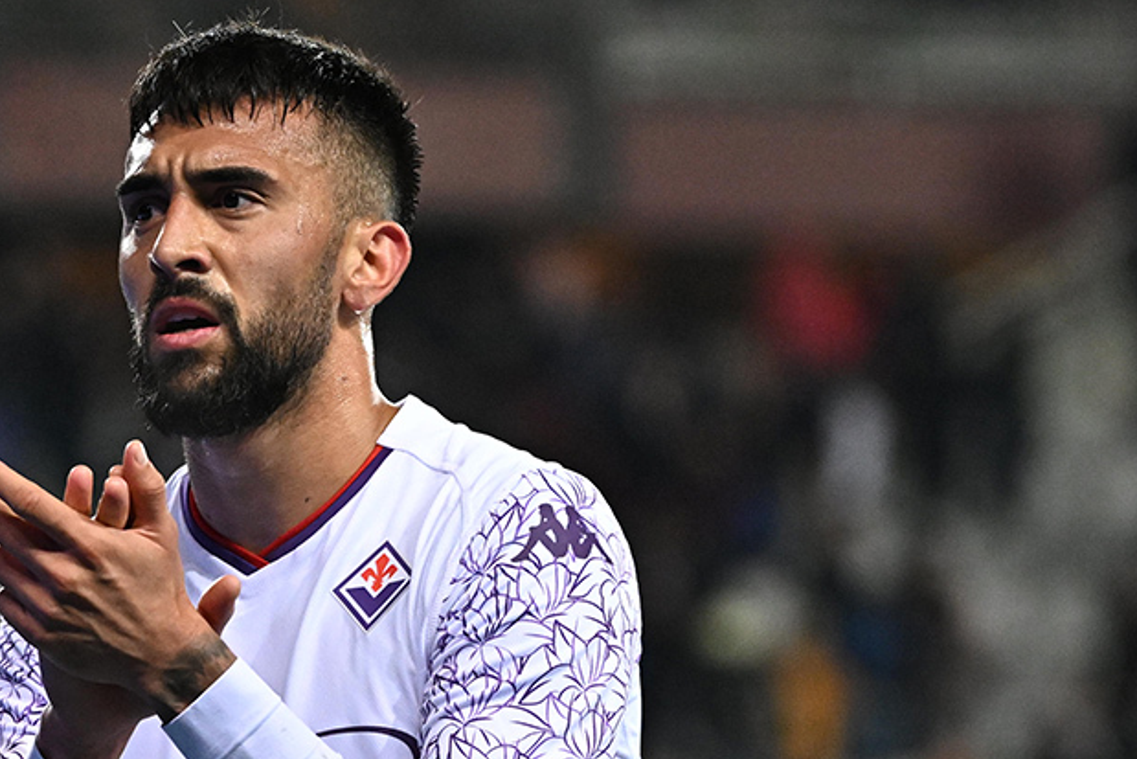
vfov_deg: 3.6
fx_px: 11941
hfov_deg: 5.5
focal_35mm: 378
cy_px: 660
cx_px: 377
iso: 5000
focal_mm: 195
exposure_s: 1/1000
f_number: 4
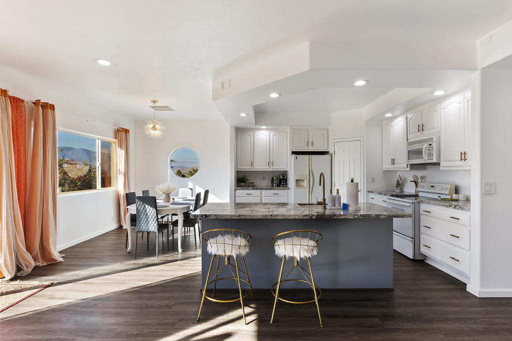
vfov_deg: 70.5
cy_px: 170
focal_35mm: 17
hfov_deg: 93.3
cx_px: 256
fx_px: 242
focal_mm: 11.5
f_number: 11
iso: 400
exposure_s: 1/30
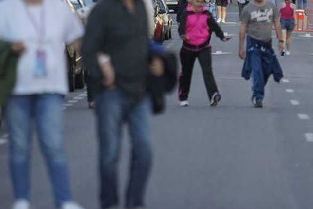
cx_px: 278
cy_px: -21
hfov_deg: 4.1
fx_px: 4331
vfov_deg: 2.8
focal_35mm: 498
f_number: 2.8
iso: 640
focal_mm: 200
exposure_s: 1/2500
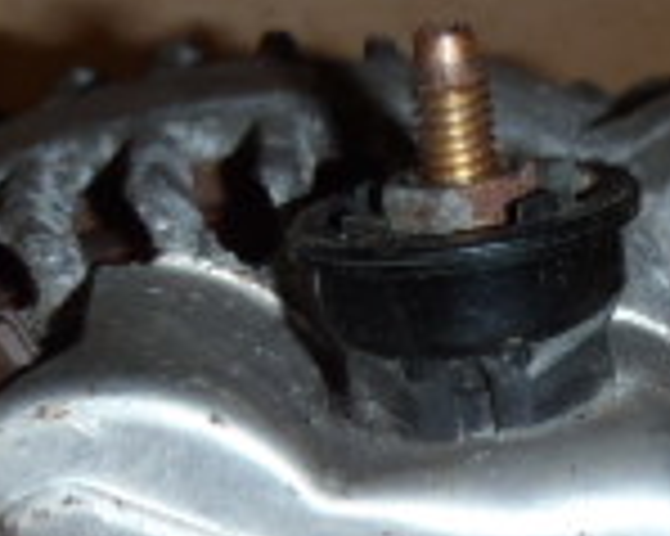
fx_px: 3151
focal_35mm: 159
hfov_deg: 12.1
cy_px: 968
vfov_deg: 9.3
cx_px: 238
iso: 100
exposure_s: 1/40
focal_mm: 6.83
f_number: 4.6
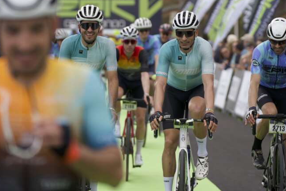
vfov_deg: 6.4
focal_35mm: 214
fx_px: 1700
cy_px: 44
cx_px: 178
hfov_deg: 9.6
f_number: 3.2
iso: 125
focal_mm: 131
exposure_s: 1/1000
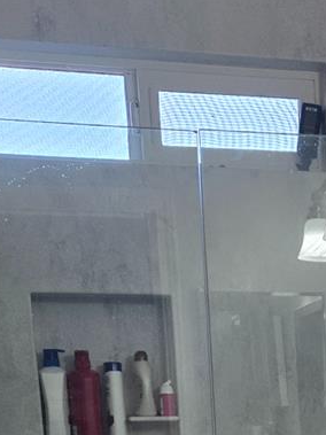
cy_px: 653
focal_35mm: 91
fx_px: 1143
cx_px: 391
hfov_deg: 15.6
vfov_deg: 18.9
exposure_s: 1/120
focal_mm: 5.4
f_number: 1.8
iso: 200
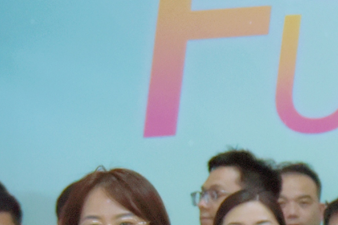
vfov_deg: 6.1
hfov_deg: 8.5
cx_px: 779
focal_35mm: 223
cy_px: 271
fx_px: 2094
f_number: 2.8
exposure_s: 1/1000
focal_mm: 31
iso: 1600
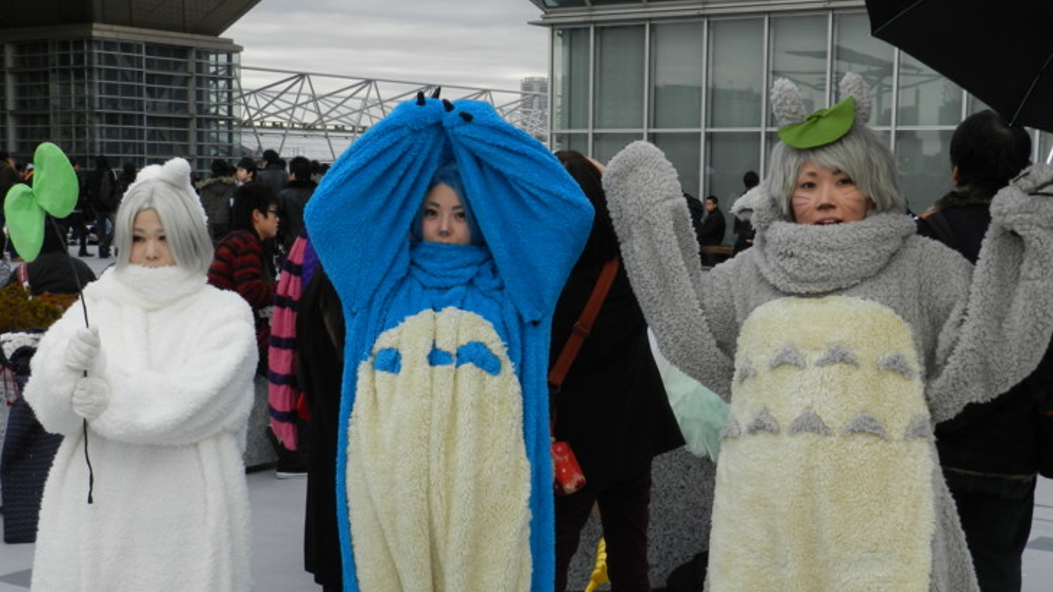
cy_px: 368
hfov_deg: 37.8
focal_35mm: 55
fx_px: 1536
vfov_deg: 21.8
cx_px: 520
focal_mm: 8.1
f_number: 4.2
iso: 160
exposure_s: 1/400
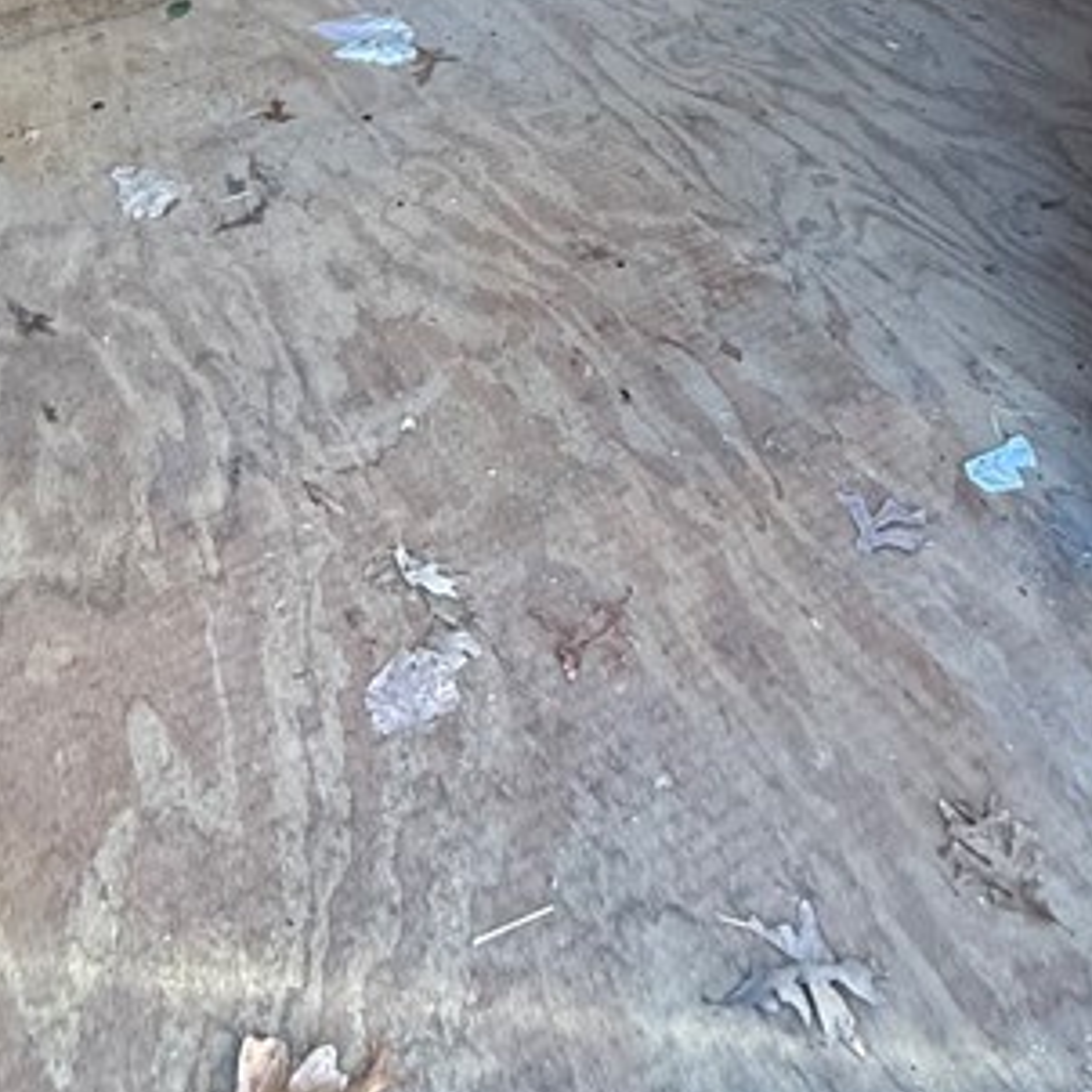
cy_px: -387
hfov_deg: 39.6
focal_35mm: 42
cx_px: 376
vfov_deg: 30.1
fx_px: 1499
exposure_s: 1/87
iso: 320
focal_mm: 2.22
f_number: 2.2
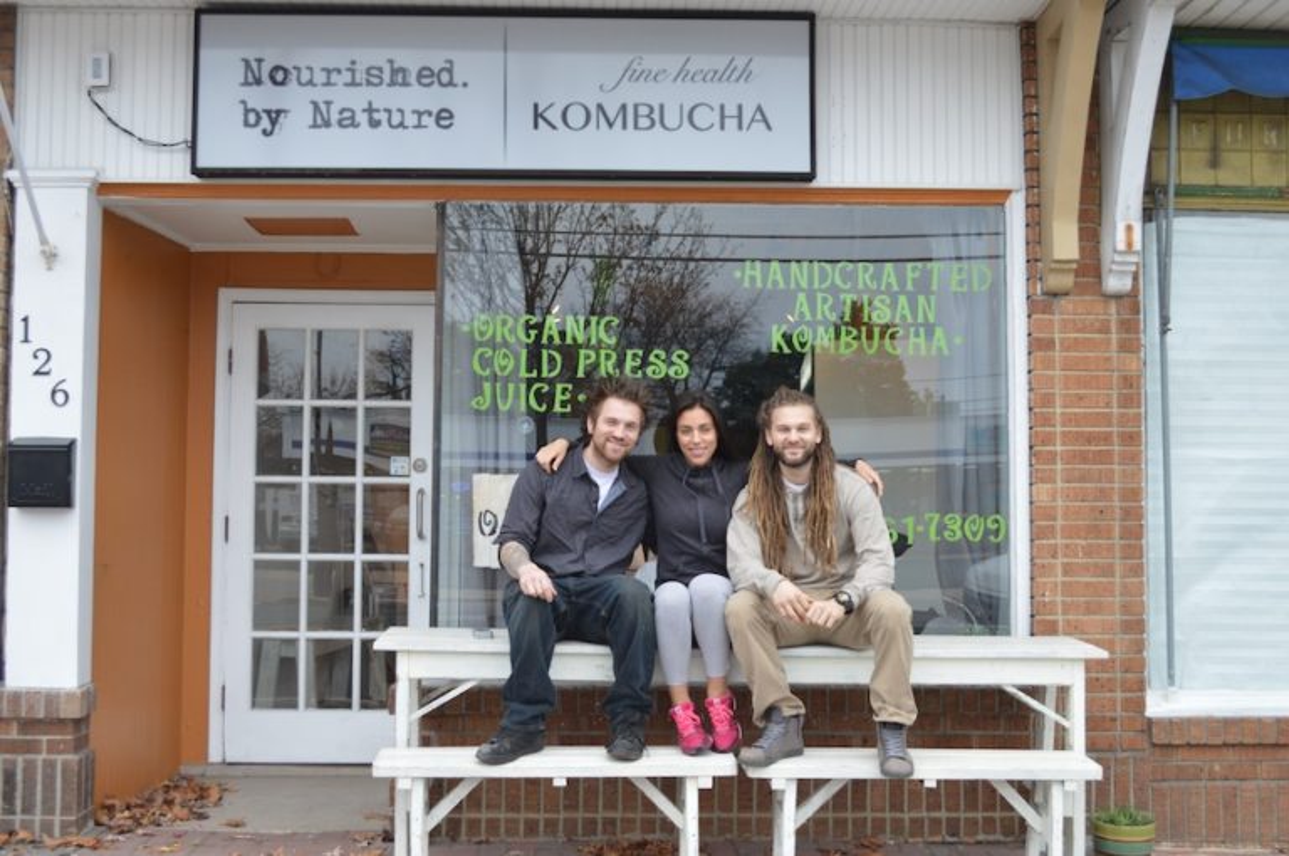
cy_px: 428
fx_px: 1502
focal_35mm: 42
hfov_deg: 46.5
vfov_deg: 31.8
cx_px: 644
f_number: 5
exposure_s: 1/100
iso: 400
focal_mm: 28
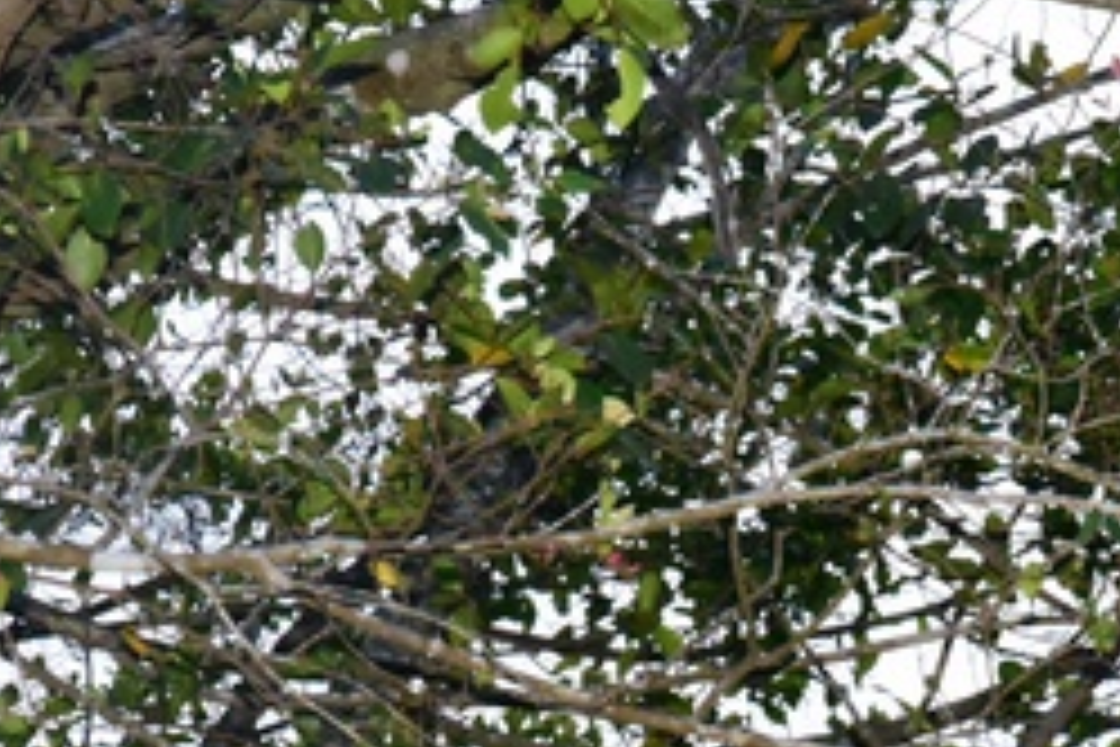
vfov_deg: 4.4
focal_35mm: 313
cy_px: 936
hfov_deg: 6.6
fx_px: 9737
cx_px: 922
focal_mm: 120
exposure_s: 1/100
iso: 9000
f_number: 11
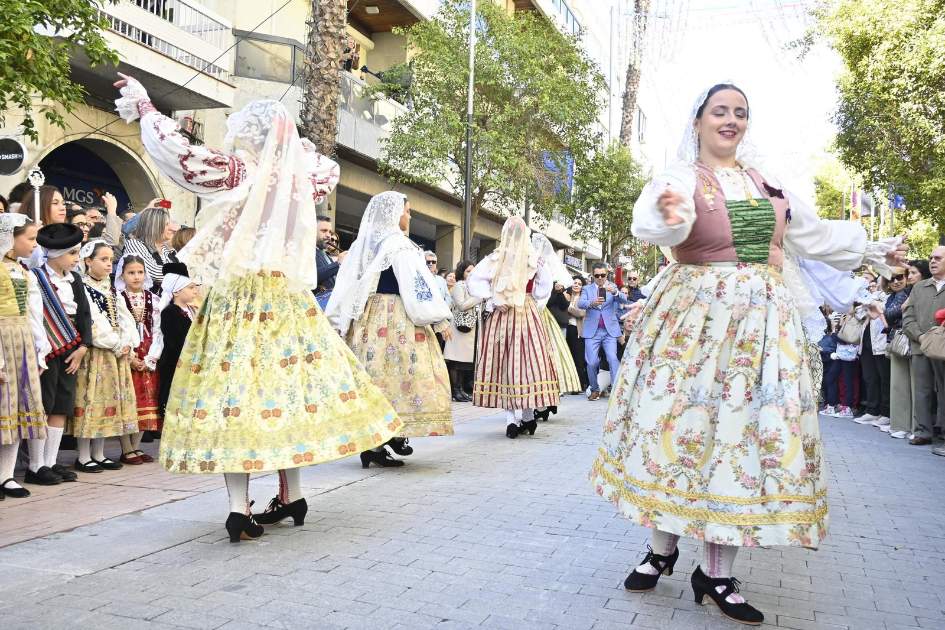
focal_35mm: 32
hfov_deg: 58.3
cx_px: 472
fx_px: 846
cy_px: 315
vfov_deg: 40.8
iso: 640
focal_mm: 21.5
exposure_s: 1/400
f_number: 4.5
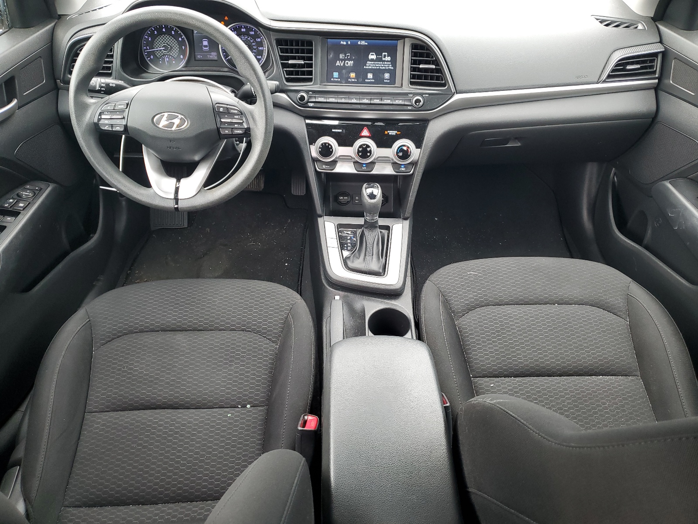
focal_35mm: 26
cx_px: 349
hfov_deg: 67.3
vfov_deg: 53.1
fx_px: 524
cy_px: 262
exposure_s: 1/60.2
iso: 64
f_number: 1.5
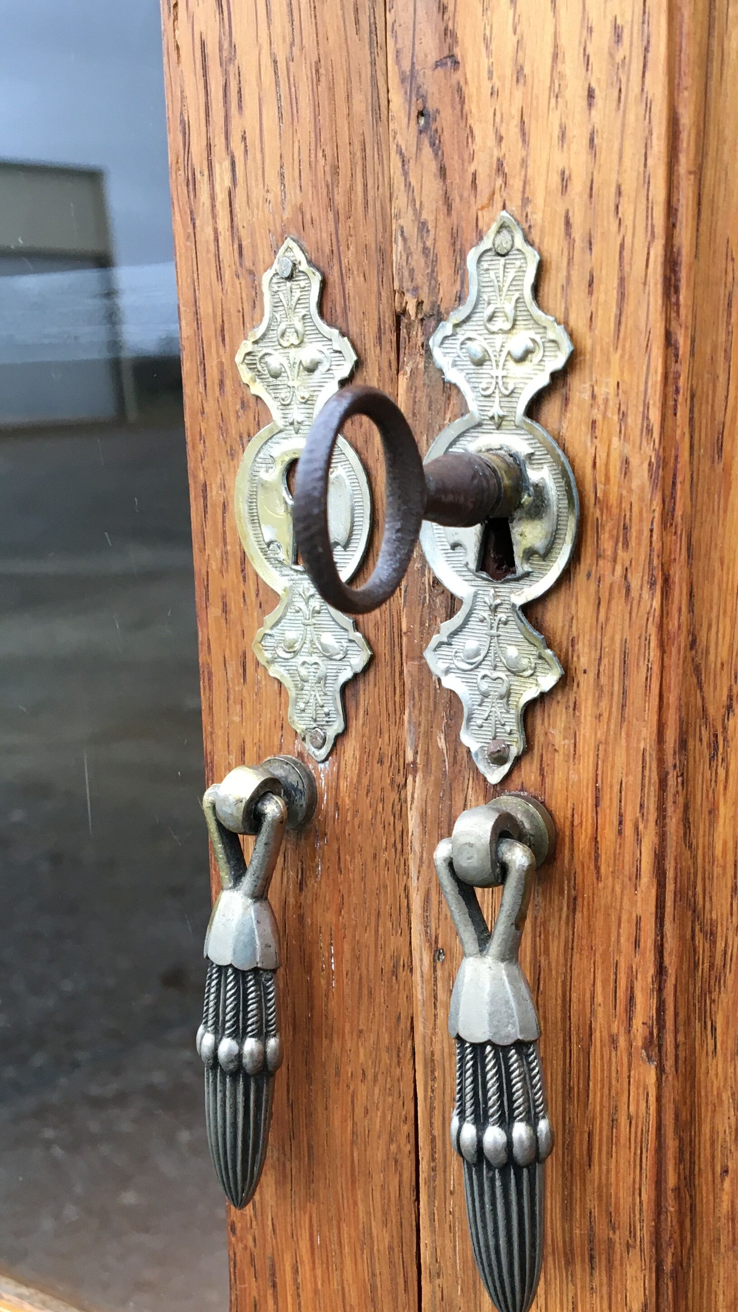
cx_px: 540
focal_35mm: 44
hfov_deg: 26.8
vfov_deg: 46.2
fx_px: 1530
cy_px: 779
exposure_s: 1/33
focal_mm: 4.15
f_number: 2.2
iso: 40
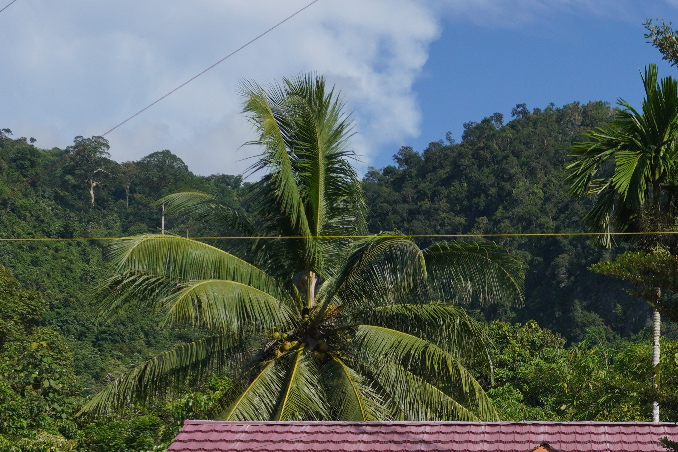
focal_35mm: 91
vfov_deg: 14.6
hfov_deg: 22.0
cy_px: 512
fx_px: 1720
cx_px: 541
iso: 200
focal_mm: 23
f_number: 13
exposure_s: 1/400
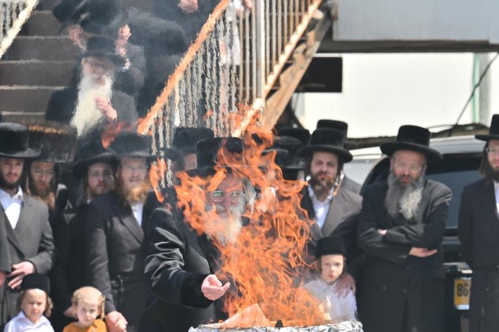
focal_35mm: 339
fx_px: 4698
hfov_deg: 6.1
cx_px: 256
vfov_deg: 4.1
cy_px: 186
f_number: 6.3
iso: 50
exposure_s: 1/320
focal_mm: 175
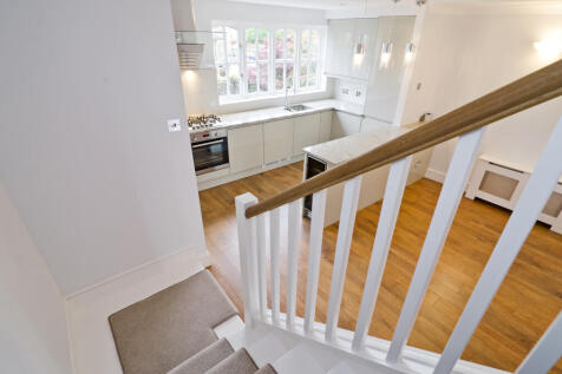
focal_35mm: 16
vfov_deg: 72.0
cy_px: 187
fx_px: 257
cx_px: 281
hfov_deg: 95.0
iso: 400
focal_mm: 11
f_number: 7.1
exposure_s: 1/40
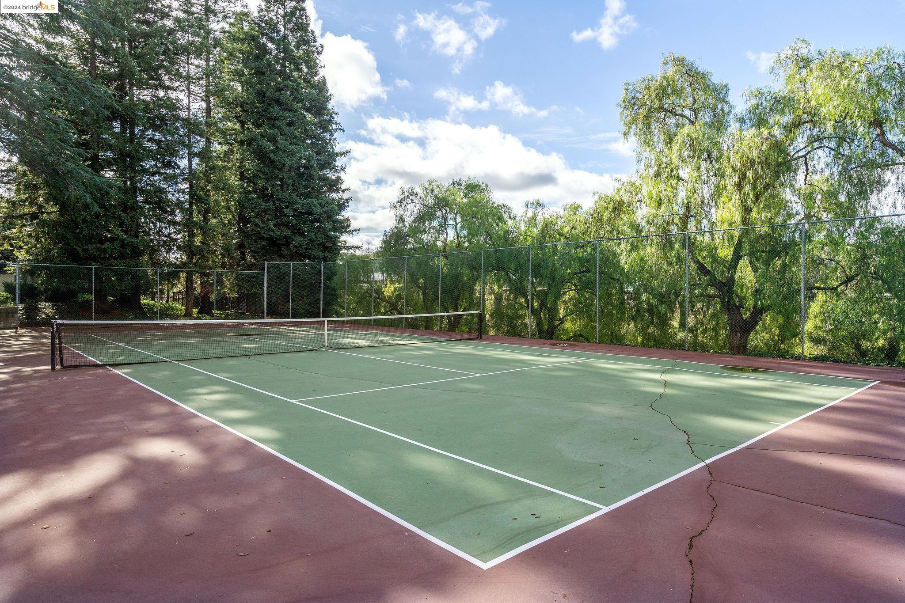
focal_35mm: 20
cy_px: 302
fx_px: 503
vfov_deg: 61.9
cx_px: 452
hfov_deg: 84.0
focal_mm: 20
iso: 400
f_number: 8
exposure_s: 1/800
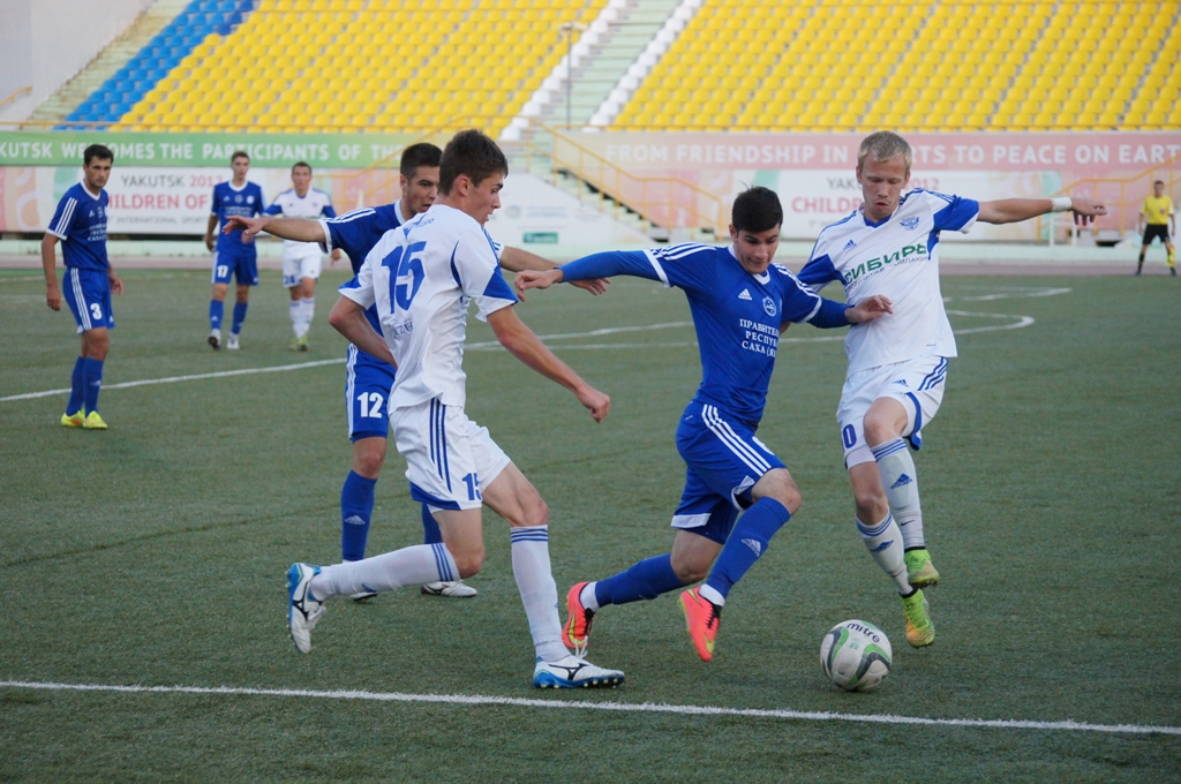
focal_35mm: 135
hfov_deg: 15.2
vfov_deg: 10.1
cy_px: 392
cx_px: 590
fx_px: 4423
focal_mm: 90
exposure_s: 1/800
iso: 1600
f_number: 4.5
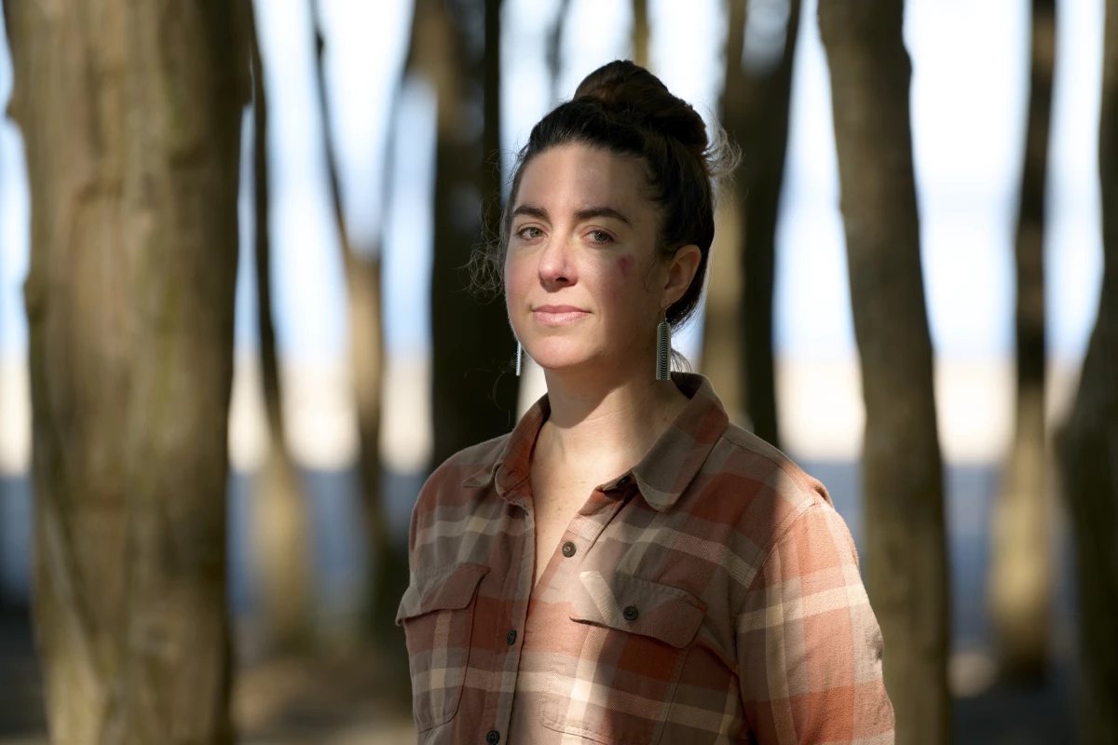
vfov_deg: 6.9
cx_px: 559
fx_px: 6211
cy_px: 372
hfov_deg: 10.3
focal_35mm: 200
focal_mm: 200
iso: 64
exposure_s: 1/125
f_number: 4
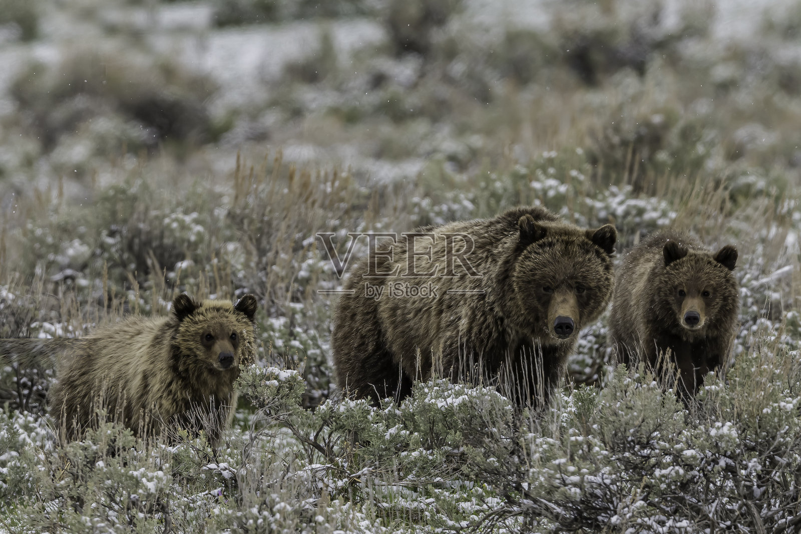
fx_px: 11122
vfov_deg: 2.7
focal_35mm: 500
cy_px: 267
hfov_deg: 4.1
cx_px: 400
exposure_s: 1/500
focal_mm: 500
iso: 200
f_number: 5.6
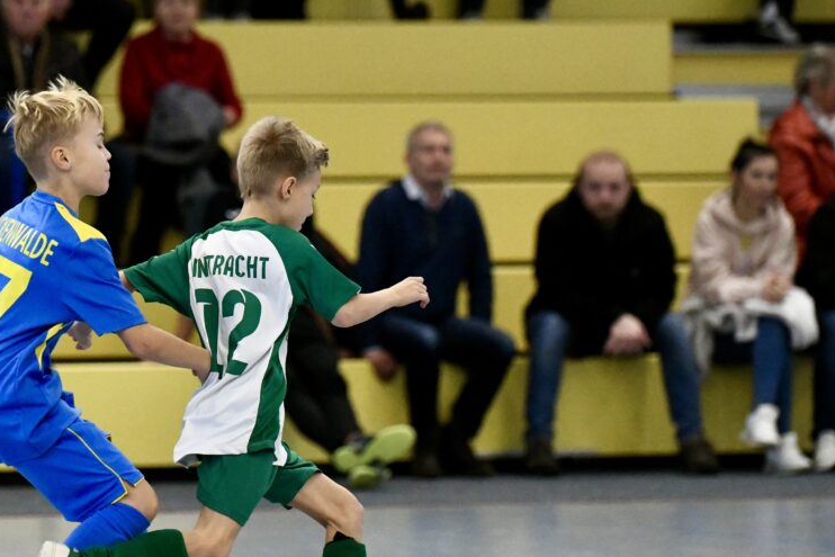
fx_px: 4639
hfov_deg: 10.3
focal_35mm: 200
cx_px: 363
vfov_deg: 6.9
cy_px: 363
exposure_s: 1/1600
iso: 8000
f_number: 2.8
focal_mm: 145
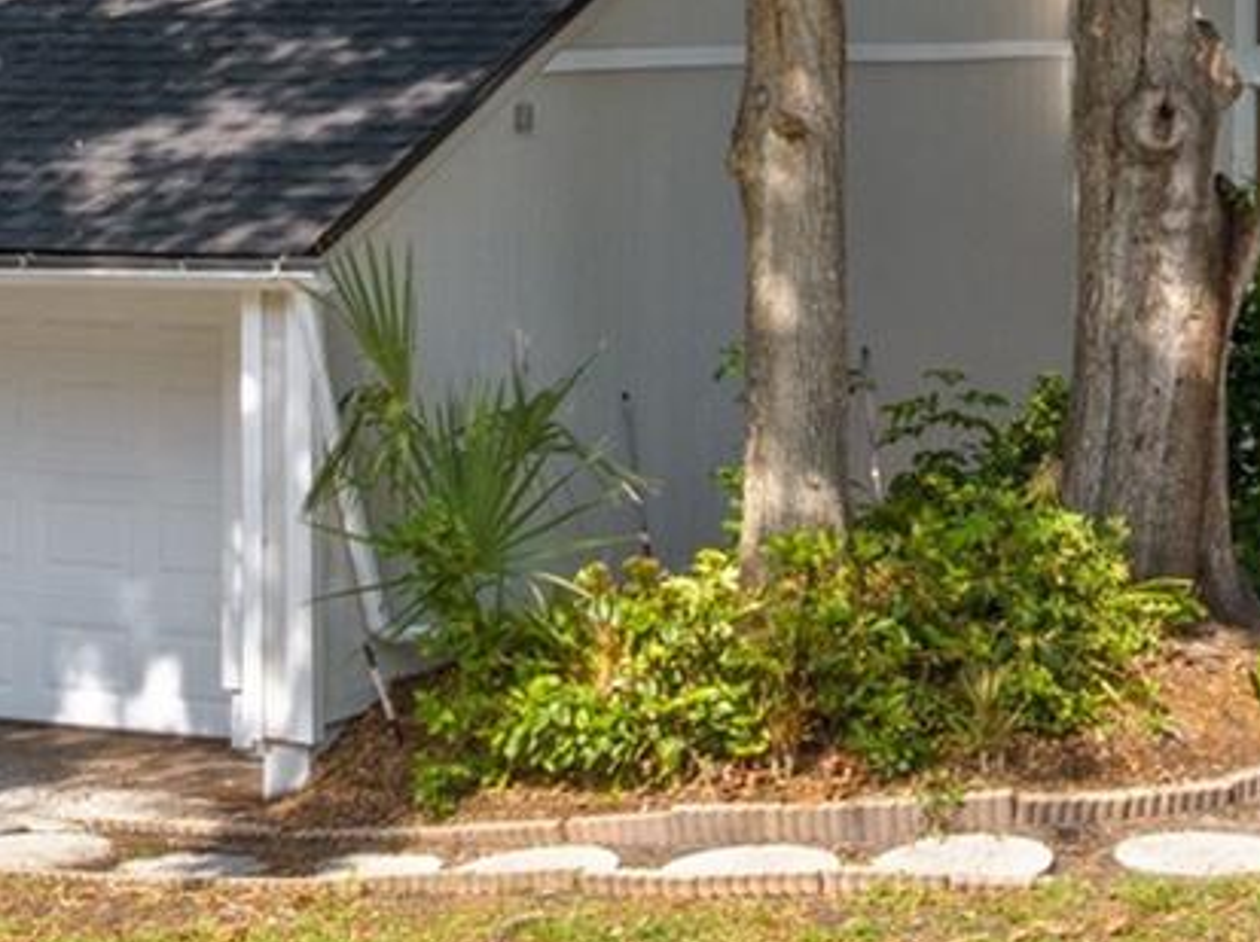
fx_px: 3382
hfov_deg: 20.2
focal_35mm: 93
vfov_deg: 15.6
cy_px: 8
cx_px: 1355
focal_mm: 12.29
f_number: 11
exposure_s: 1/10
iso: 200
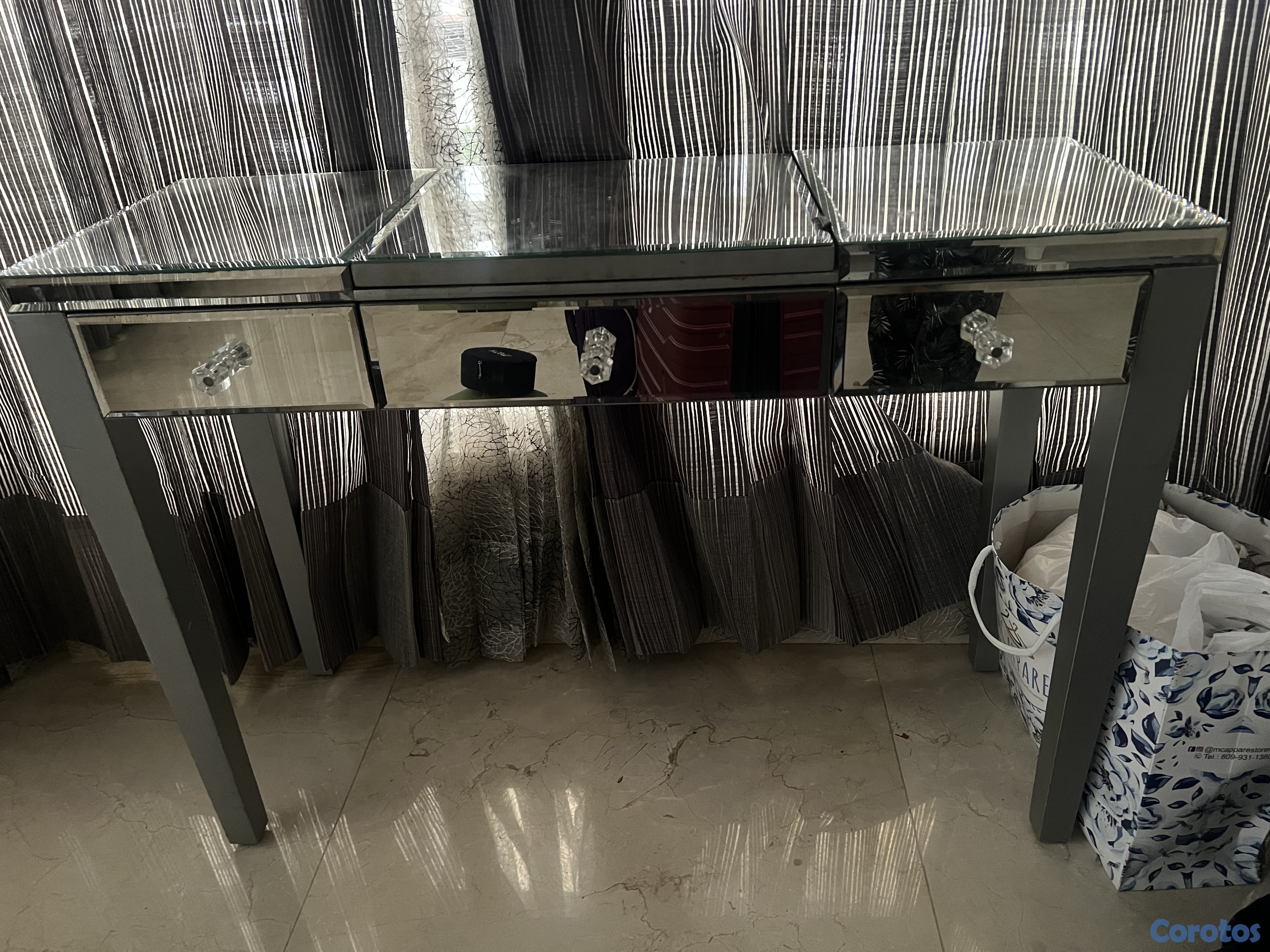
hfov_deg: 67.3
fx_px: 954
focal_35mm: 26
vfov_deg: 53.1
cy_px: 476
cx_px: 635
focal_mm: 5.7
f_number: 1.5
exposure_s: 1/35
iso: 640
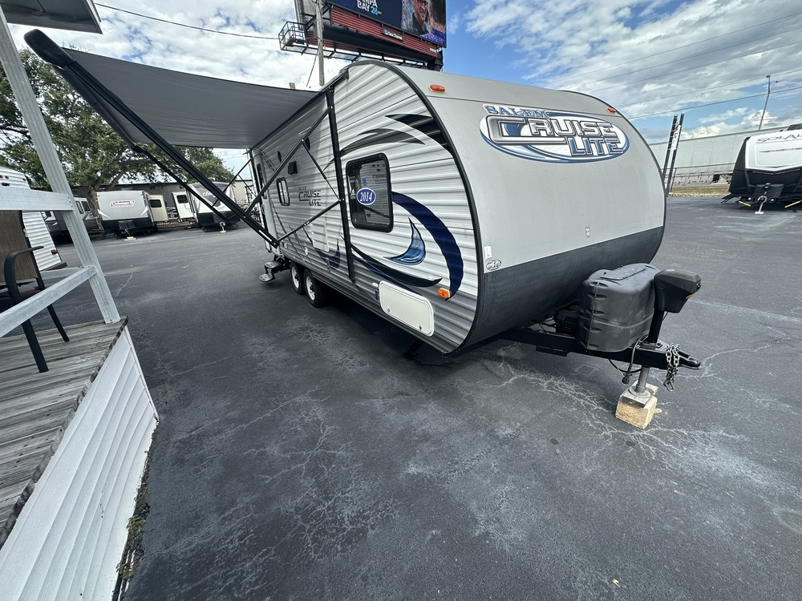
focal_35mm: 14
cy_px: 300
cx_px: 401
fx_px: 324
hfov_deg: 102.1
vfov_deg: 85.7
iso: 40
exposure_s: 1/532
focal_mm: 2.22
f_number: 2.2
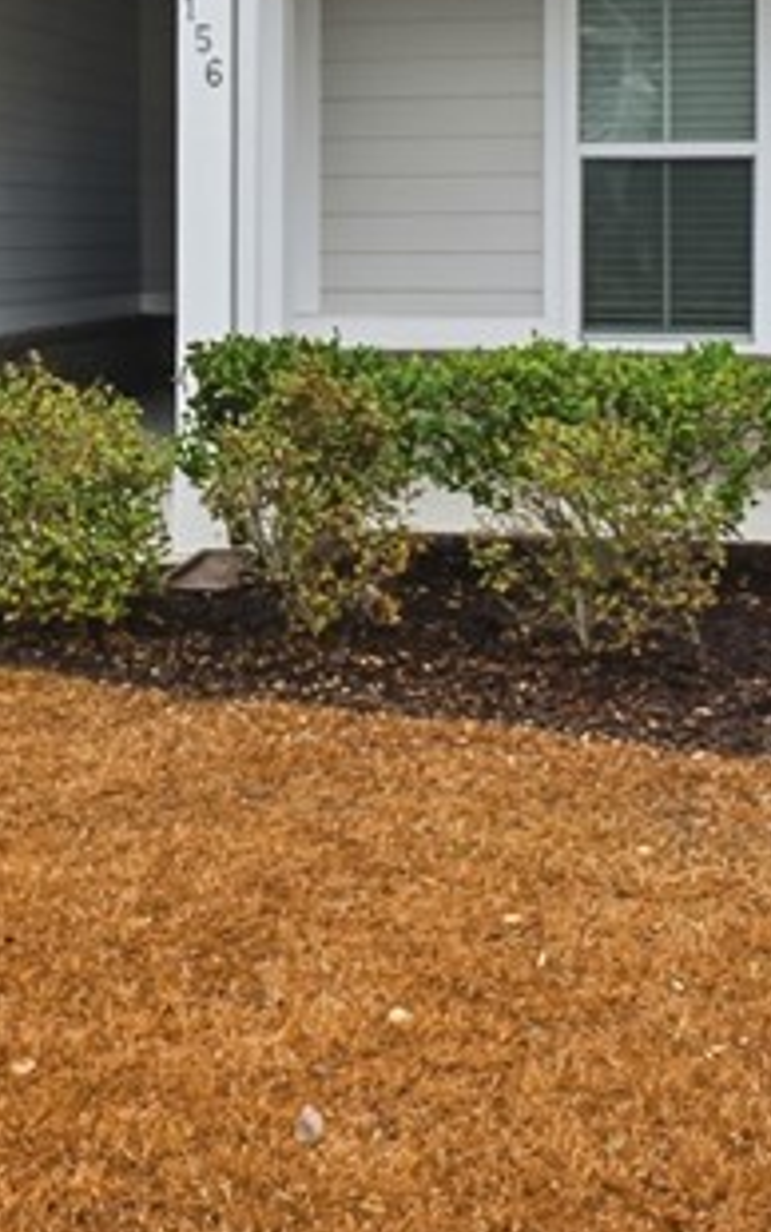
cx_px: 89
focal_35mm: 57
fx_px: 1915
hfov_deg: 22.3
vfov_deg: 34.5
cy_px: 234
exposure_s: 1/1250
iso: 320
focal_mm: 16
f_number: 8
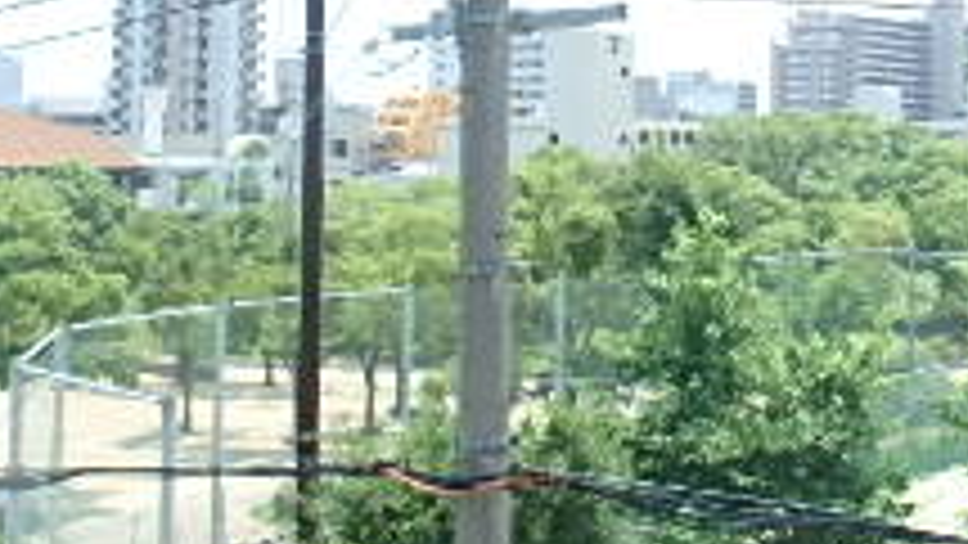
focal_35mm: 68
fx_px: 1746
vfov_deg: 17.5
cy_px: 67
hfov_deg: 30.1
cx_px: 810
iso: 125
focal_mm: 3.7
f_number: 3.5
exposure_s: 1/640
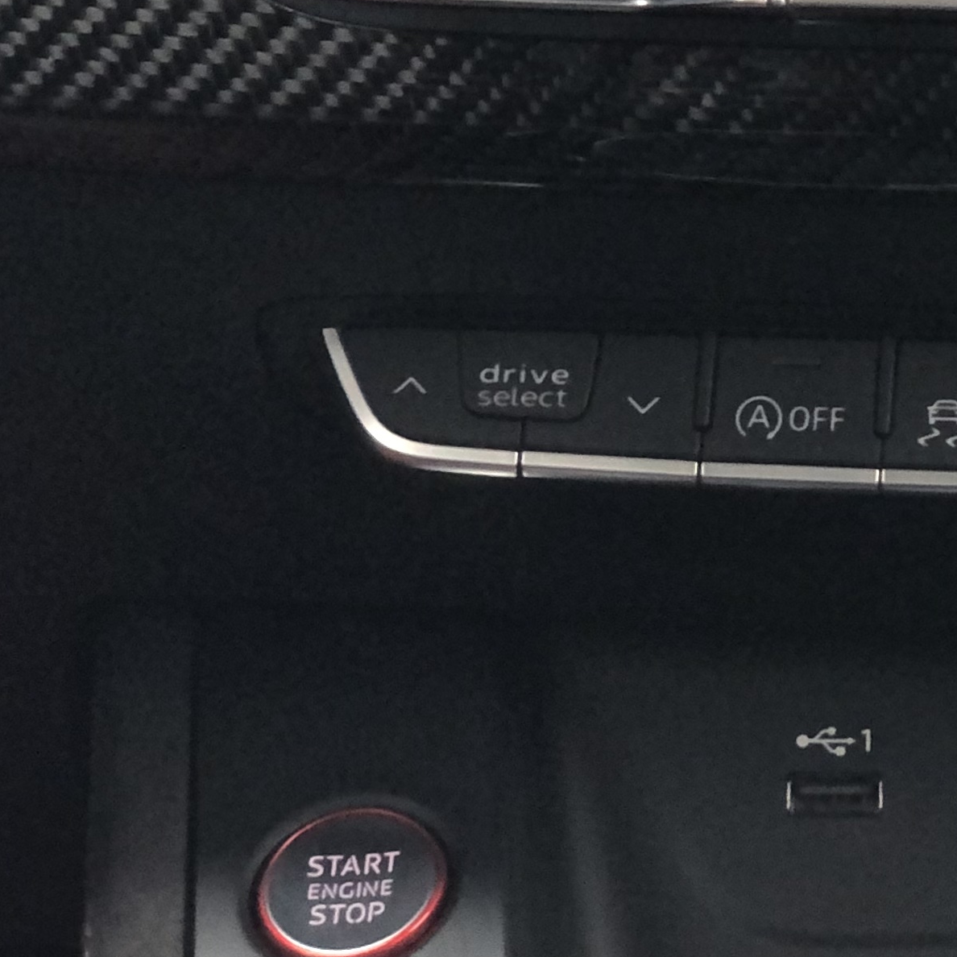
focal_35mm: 156
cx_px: 1273
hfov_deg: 10.9
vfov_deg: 11.2
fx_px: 4879
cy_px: 164
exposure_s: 1/24
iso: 160
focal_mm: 6
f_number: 2.4
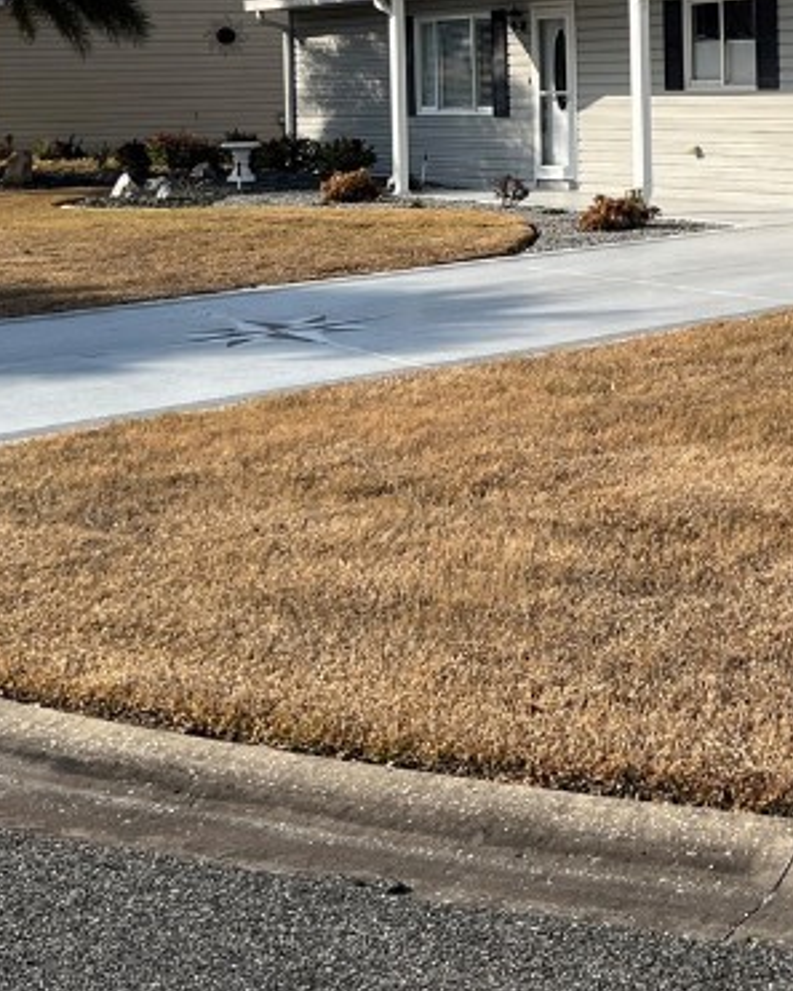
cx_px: 908
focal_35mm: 70
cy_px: 112
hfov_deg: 20.7
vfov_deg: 26.3
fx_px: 2053
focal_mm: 5.7
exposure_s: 1/5319
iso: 50
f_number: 1.5
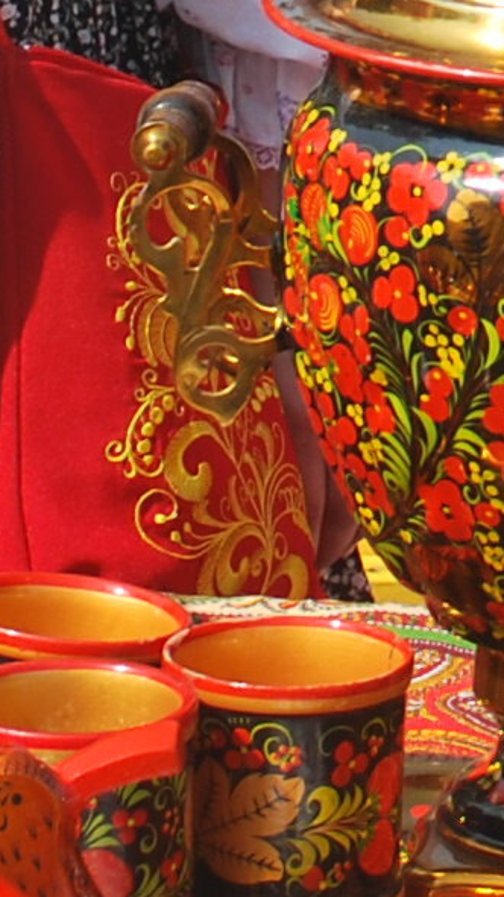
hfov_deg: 4.5
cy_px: -496
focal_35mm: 268
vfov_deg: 7.9
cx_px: 779
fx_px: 6374
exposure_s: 1/250
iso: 100
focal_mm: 26
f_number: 8
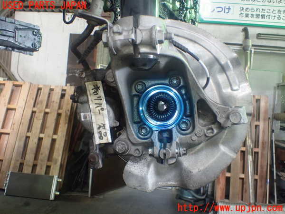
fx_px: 247
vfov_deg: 46.8
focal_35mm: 30
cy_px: 107
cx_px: 142
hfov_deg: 60.0
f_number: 2.3
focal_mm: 5.4
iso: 800
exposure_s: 1/100
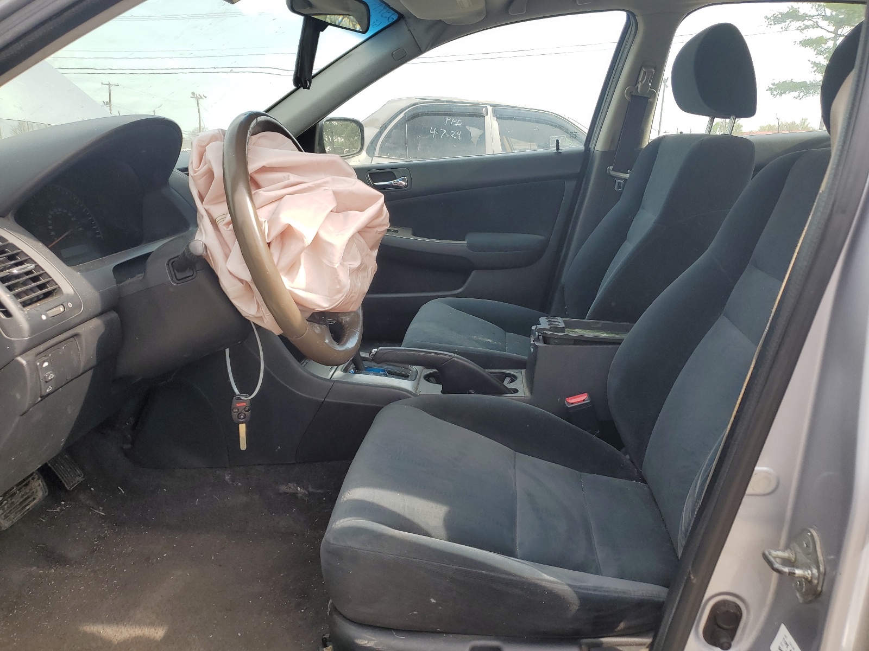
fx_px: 653
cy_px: 326
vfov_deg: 53.1
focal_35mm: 26
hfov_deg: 67.3
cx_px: 434
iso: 50
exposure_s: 1/667
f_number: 1.5
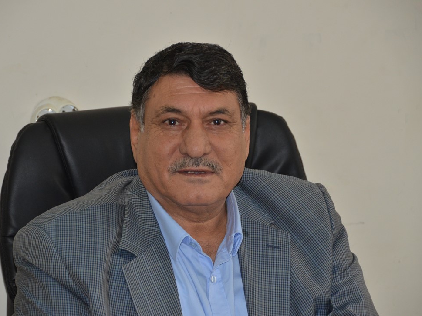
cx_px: 193
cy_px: 158
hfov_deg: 11.5
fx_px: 2092
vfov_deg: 8.7
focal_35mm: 172
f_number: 5.3
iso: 800
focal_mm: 105
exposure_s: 1/60
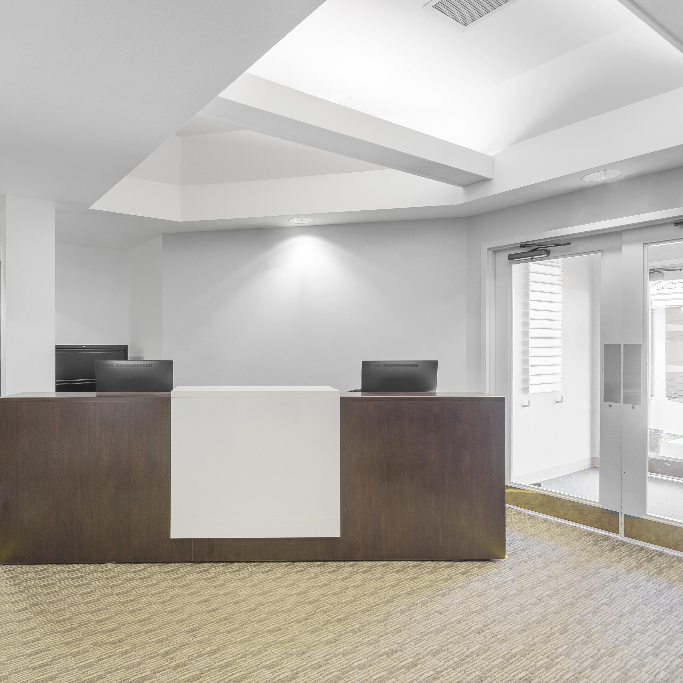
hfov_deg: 66.0
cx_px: 245
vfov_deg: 67.3
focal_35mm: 23
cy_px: 341
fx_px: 513
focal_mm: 18
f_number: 11
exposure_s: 1/20
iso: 200
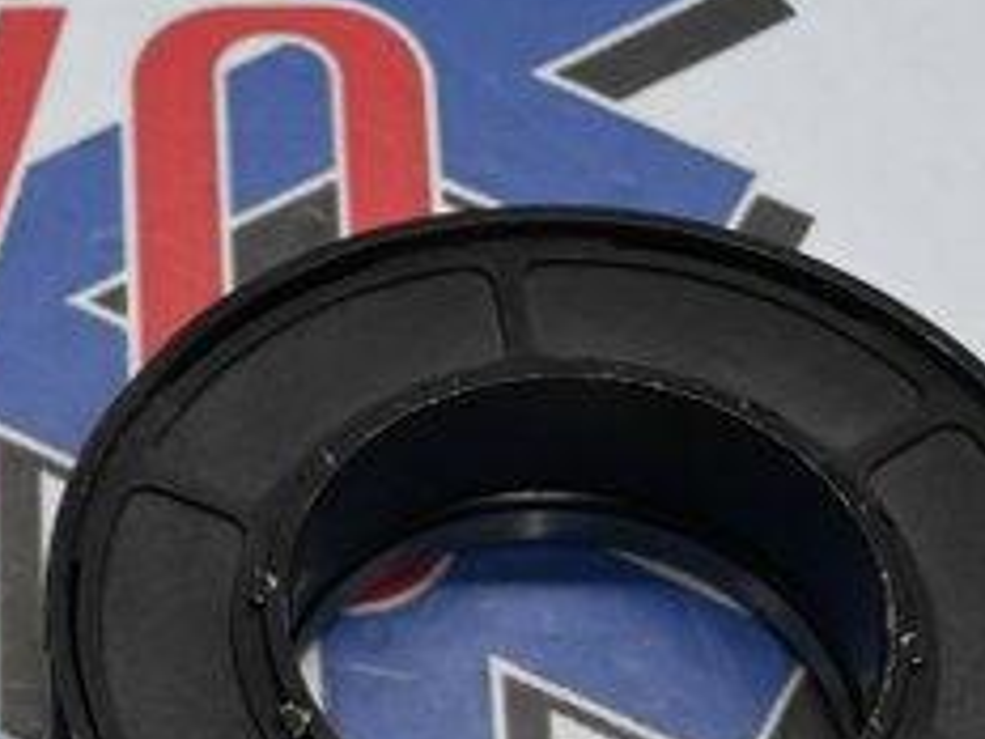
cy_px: 815
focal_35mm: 175
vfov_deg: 8.4
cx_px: -13
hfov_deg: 11.2
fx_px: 4987
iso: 1400
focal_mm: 47
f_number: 6
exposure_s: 1/125
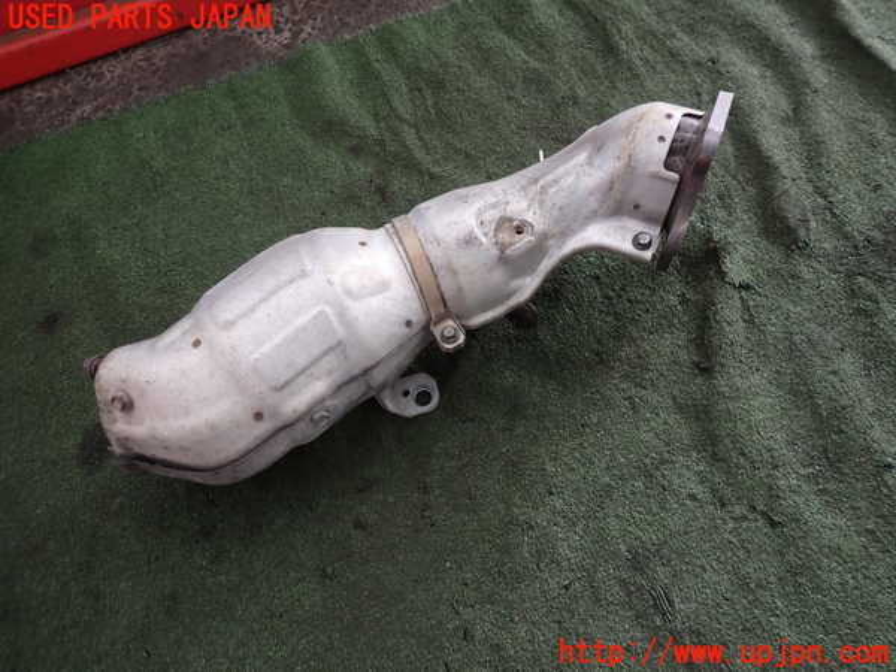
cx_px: 448
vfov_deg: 54.9
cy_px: 336
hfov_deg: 69.4
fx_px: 647
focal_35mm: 25
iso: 200
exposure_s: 1/60
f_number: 2
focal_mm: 4.5
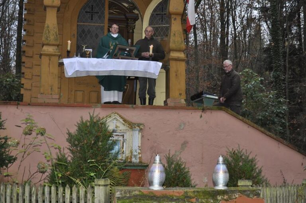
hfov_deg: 33.4
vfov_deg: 22.6
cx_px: 153
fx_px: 509
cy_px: 102
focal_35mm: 60
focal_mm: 40
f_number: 4.5
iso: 800
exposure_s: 1/60
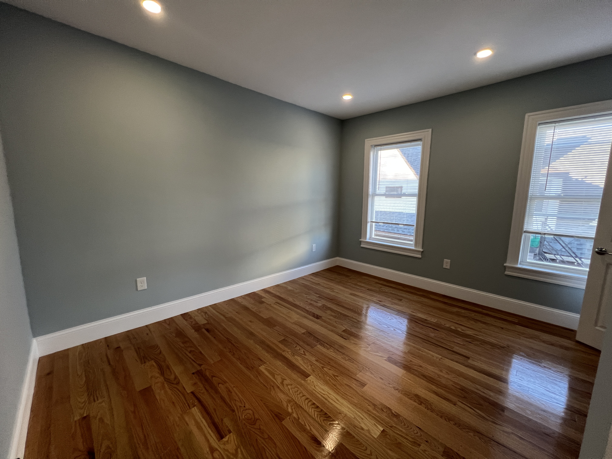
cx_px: 306
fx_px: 230
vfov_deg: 89.9
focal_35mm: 13
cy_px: 230
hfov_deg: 106.2
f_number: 1.8
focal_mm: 1.57
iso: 200
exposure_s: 1/120
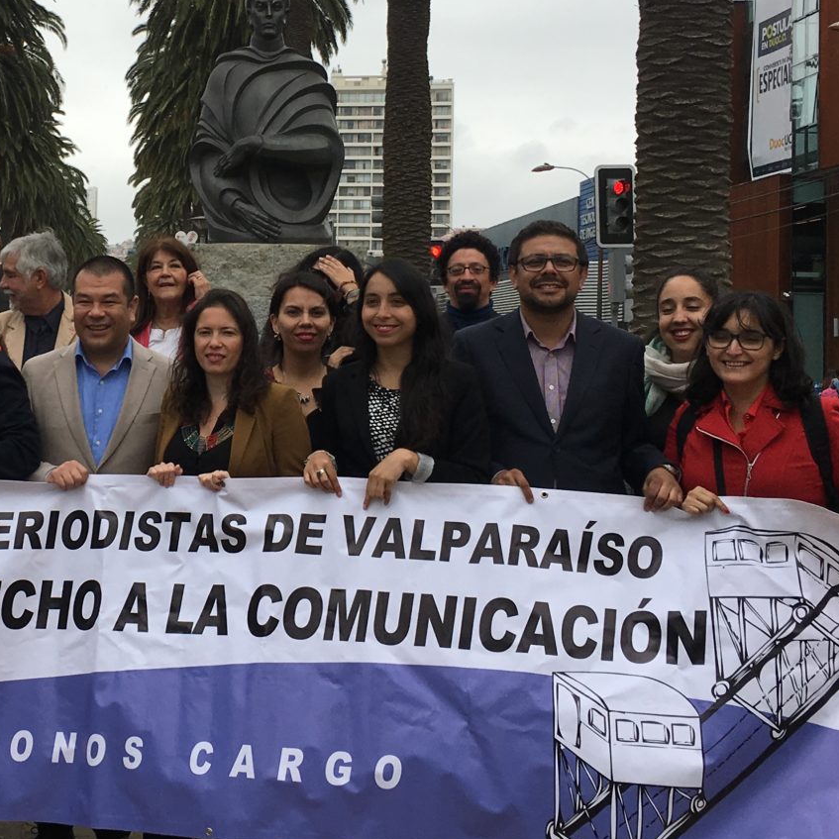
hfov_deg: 26.7
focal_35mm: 62
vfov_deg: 27.6
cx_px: 68
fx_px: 1700
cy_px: 281
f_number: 2.2
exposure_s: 1/1603
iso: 25
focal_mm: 4.15
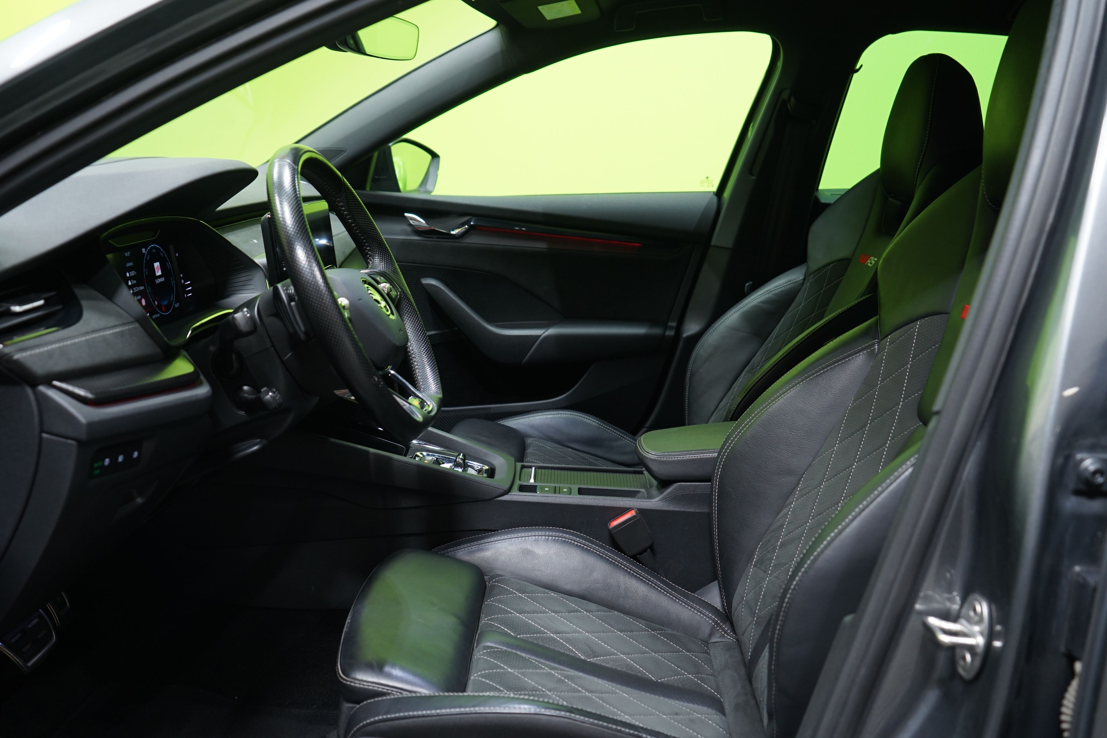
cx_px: 554
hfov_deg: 58.7
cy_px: 369
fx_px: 984
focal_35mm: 32
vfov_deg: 41.1
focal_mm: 32
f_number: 4.5
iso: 800
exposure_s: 1/25
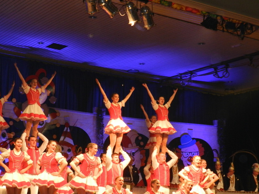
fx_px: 569
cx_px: 103
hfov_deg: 25.6
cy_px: 120
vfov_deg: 19.4
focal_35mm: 76
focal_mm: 10.7
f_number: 4.6
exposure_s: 1/30
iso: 450
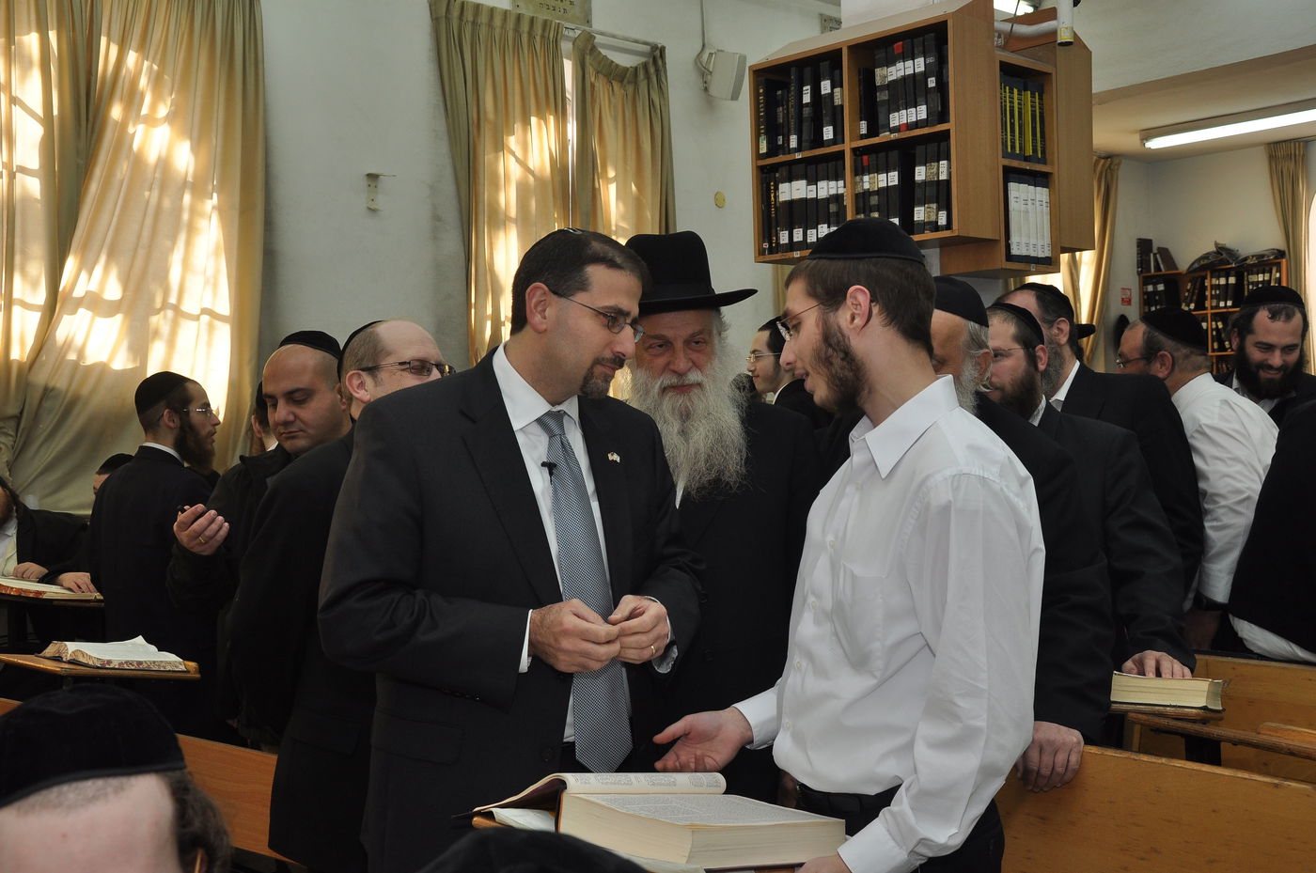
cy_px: 436
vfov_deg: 34.1
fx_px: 1424
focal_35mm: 39
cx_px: 658
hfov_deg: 49.6
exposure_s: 1/80
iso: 400
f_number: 8
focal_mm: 26
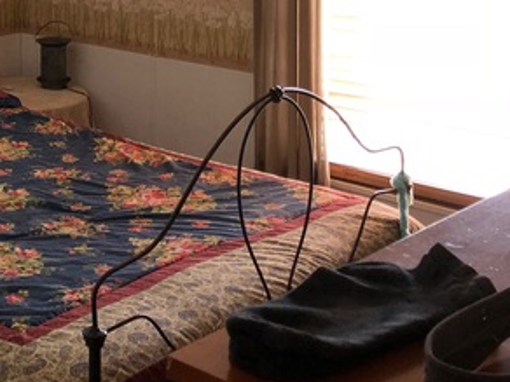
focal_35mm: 74
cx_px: -46
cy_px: -80
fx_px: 1090
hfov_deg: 24.6
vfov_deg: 18.8
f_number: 1.8
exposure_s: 1/40
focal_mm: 3.99
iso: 25
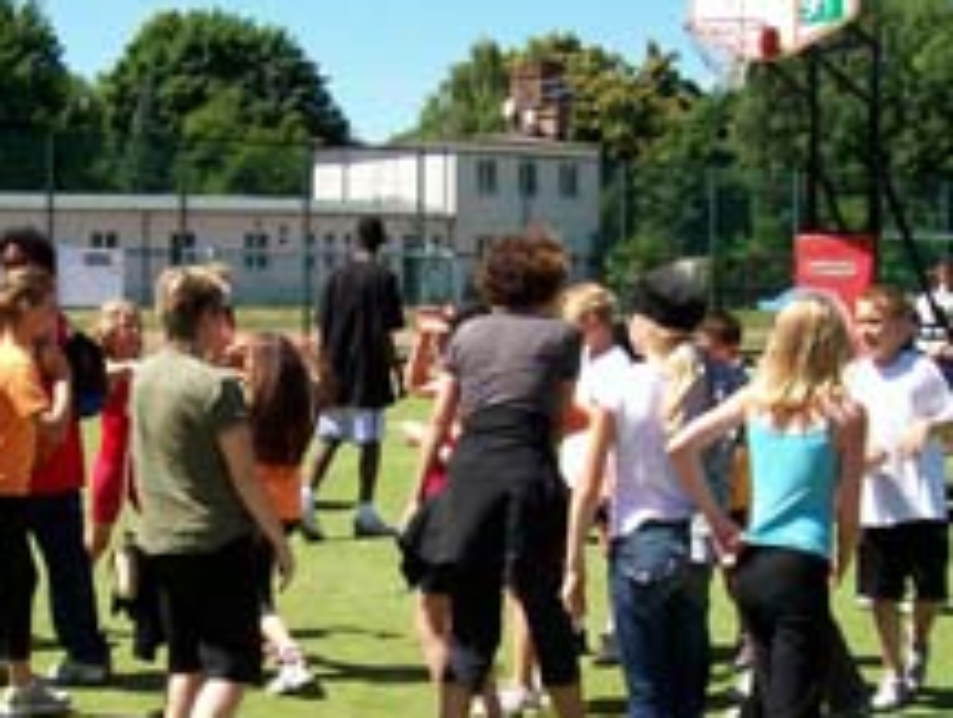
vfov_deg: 20.8
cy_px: 421
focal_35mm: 71
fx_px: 1958
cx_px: 390
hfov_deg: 27.3
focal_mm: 5.6
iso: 80
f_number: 5.1
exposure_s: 1/340
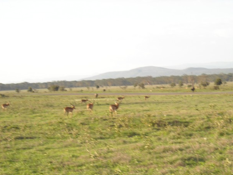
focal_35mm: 111
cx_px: 144
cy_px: 115
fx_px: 747
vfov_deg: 13.3
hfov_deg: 17.7
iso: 113
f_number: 4.1
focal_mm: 13.73
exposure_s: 1/250
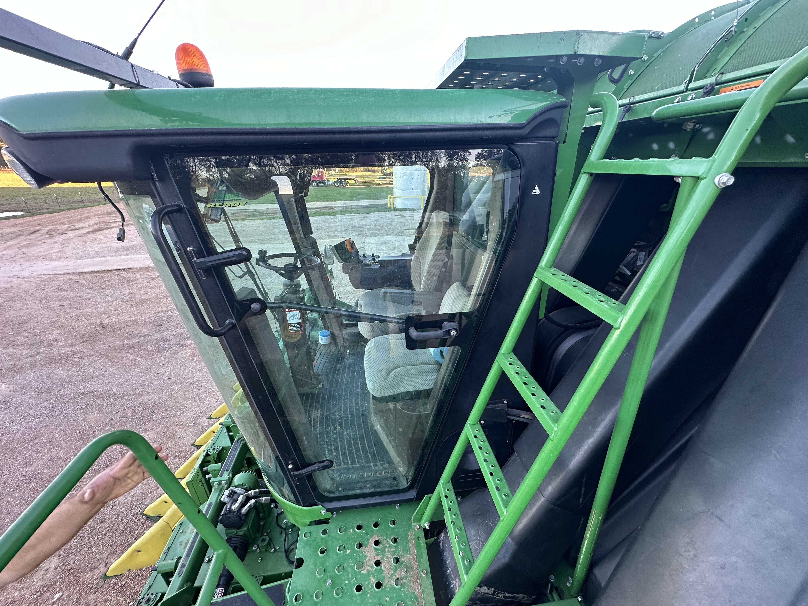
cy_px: 303
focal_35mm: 14
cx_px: 404
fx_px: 327
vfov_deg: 85.7
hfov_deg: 102.1
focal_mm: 2.22
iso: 125
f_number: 2.2
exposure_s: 1/99
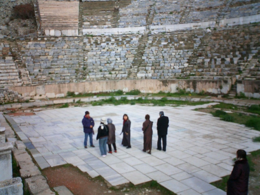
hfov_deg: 50.1
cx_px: 130
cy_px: 98
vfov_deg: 38.7
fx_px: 278
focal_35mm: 37
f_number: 3.5
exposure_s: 1/1000
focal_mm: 5.6
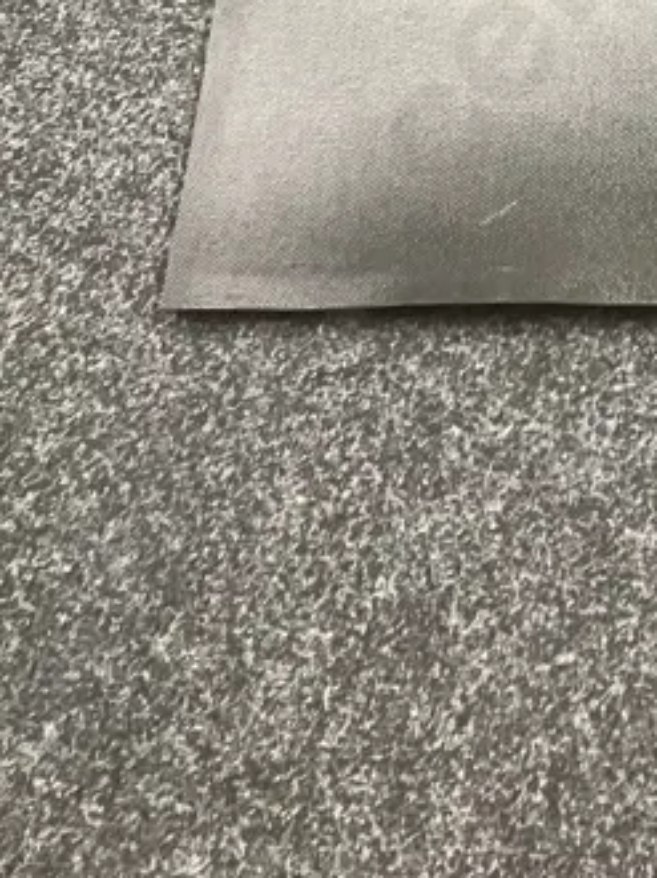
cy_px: -378
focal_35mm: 87
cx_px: 822
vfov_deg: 19.9
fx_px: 2204
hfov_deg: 16.2
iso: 250
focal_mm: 3.99
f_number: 1.8
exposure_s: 1/33
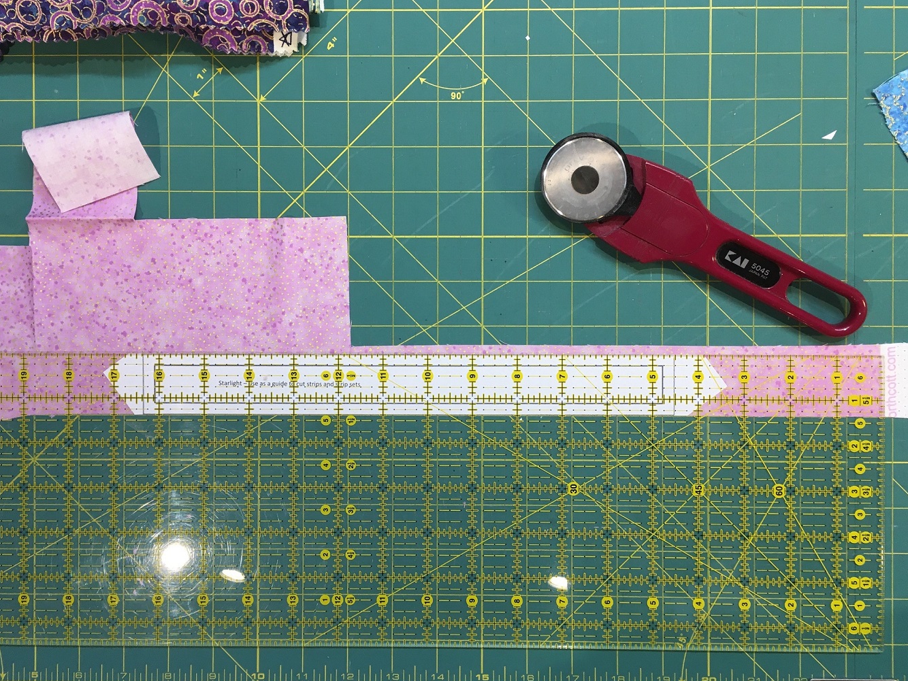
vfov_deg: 46.8
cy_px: 343
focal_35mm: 30
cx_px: 453
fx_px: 787
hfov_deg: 60.0
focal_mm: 4.15
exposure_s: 1/30
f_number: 2.2
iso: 25
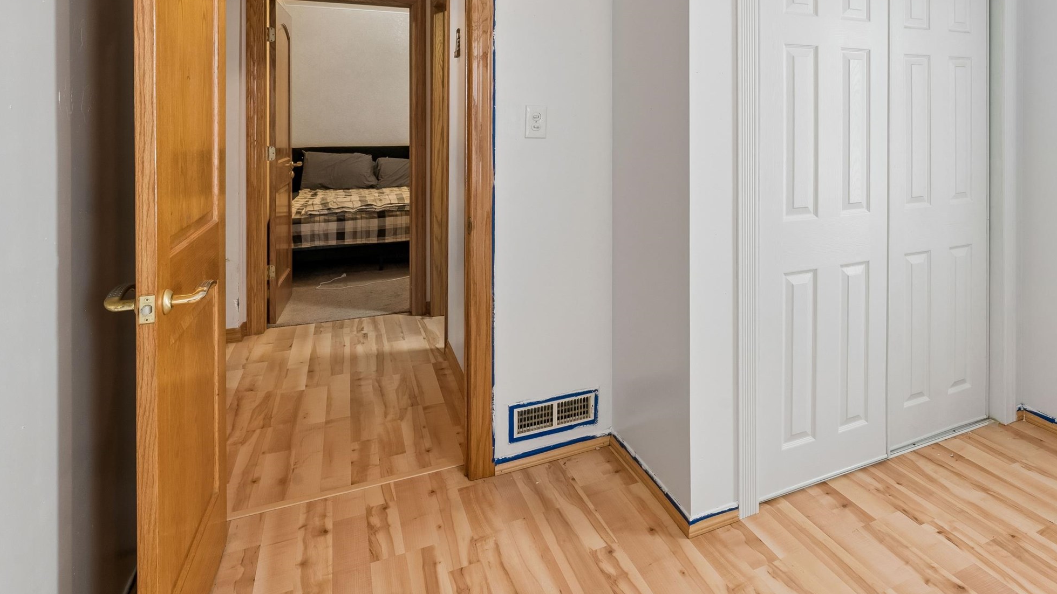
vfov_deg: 47.4
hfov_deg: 75.4
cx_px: 731
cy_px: 139
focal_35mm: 23
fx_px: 645
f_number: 13
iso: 400
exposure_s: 1/5
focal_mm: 14
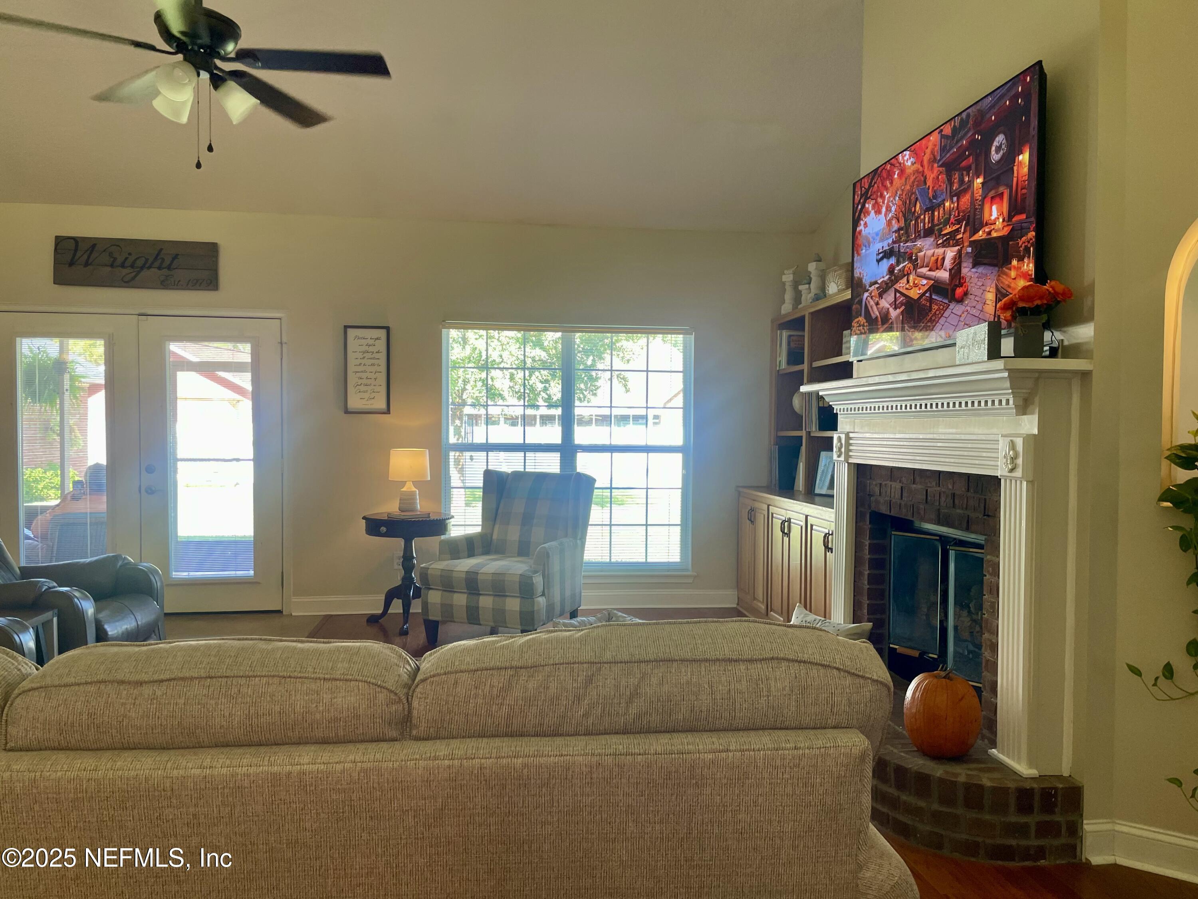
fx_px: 900
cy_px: 450
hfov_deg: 67.3
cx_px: 599
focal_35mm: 26
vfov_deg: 53.1
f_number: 1.6
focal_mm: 4.2
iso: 64
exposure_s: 1/60
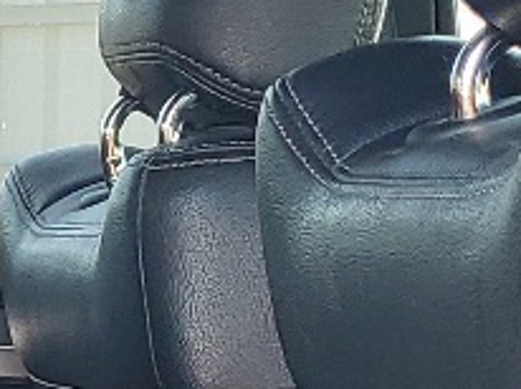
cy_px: 750
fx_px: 3037
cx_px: -498
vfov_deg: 7.1
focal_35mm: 202
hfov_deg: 9.2
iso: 50
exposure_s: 1/135
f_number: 1.5
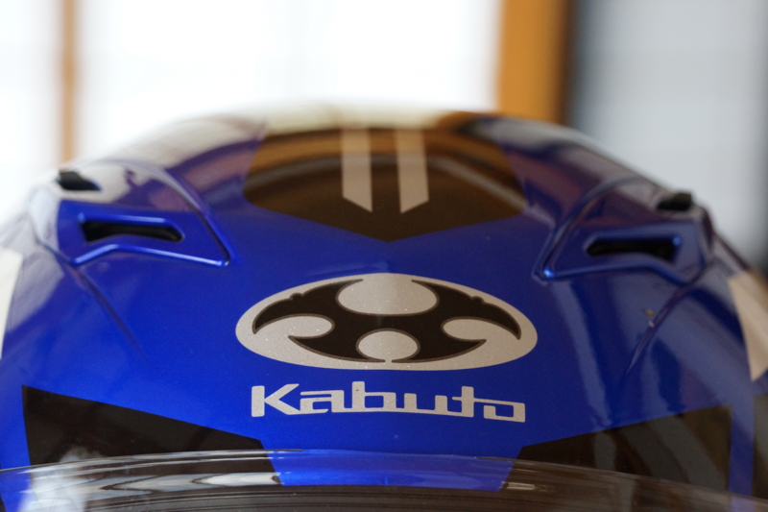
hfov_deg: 18.8
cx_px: 384
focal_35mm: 109
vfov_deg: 12.6
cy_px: 256
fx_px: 2325
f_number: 5.6
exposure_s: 1/60
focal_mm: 73
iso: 1600
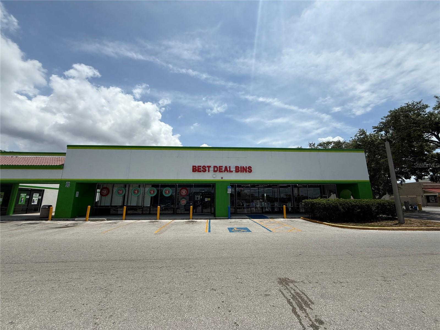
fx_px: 178
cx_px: 220
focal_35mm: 14
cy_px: 165
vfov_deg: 85.7
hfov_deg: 102.1
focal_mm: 2.22
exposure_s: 1/4425
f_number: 2.2
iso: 50
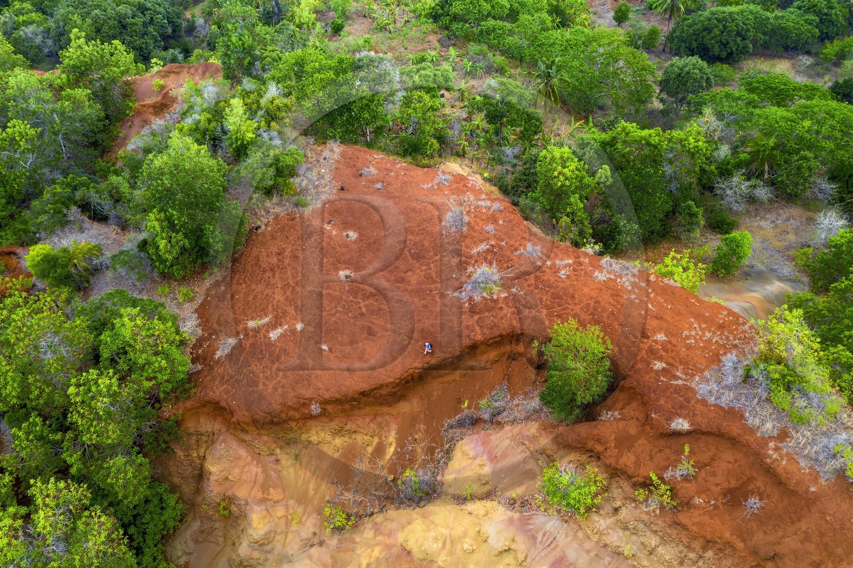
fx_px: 663
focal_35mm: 28
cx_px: 426
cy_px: 284
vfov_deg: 46.4
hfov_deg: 65.5
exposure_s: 1/30
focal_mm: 10.3
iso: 120
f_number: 8
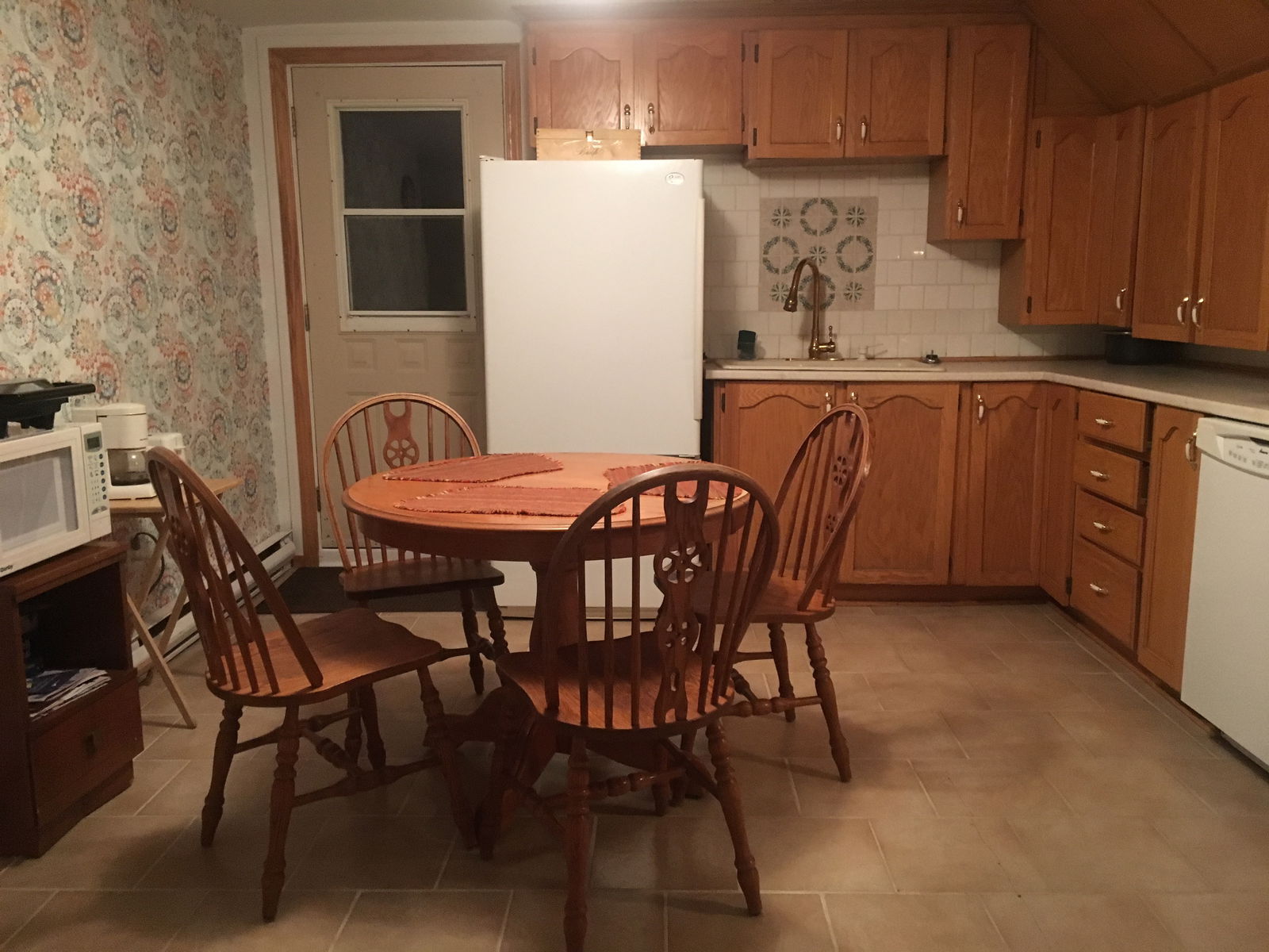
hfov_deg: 61.7
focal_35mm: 29
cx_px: 634
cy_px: 476
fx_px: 1063
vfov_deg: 48.2
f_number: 2.2
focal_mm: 4.15
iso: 250
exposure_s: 1/15
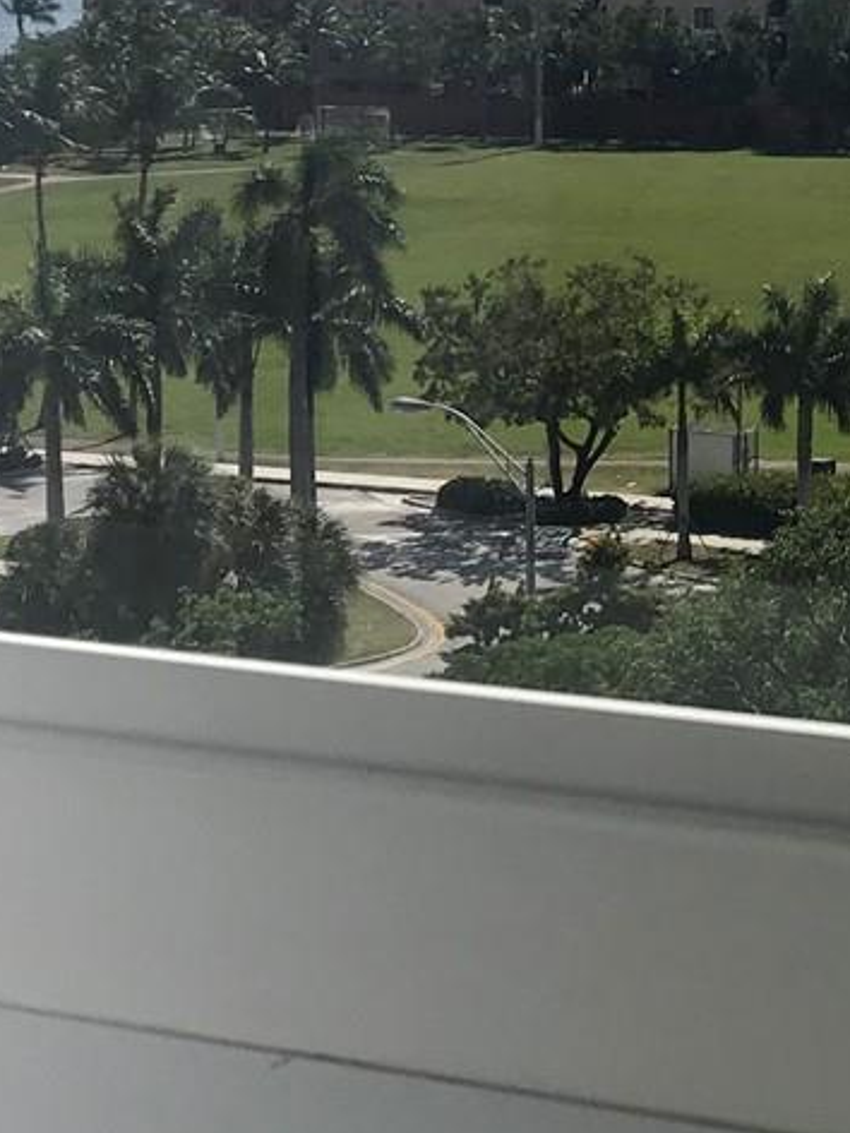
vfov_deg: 20.0
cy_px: -10
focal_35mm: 95
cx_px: 1097
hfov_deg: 14.9
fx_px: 3110
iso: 20
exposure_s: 1/2128
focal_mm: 3.99
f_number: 1.8
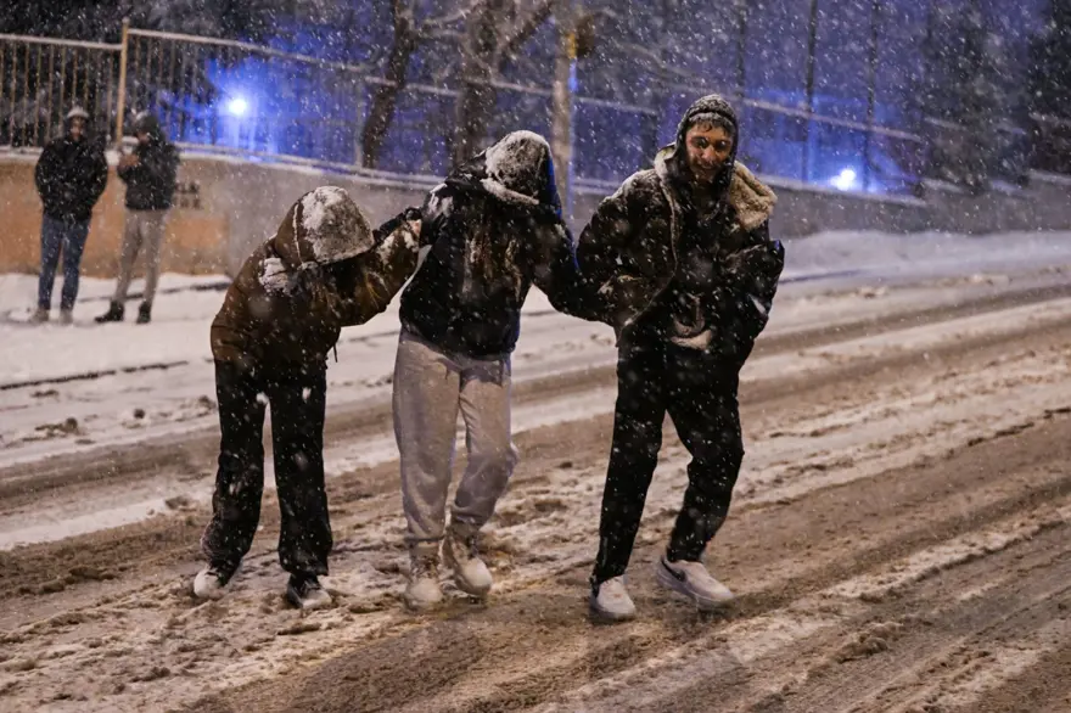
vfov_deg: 19.2
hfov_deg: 28.5
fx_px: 2111
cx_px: 536
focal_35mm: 71
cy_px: 356
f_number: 2.8
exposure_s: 1/160
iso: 4000
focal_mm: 71
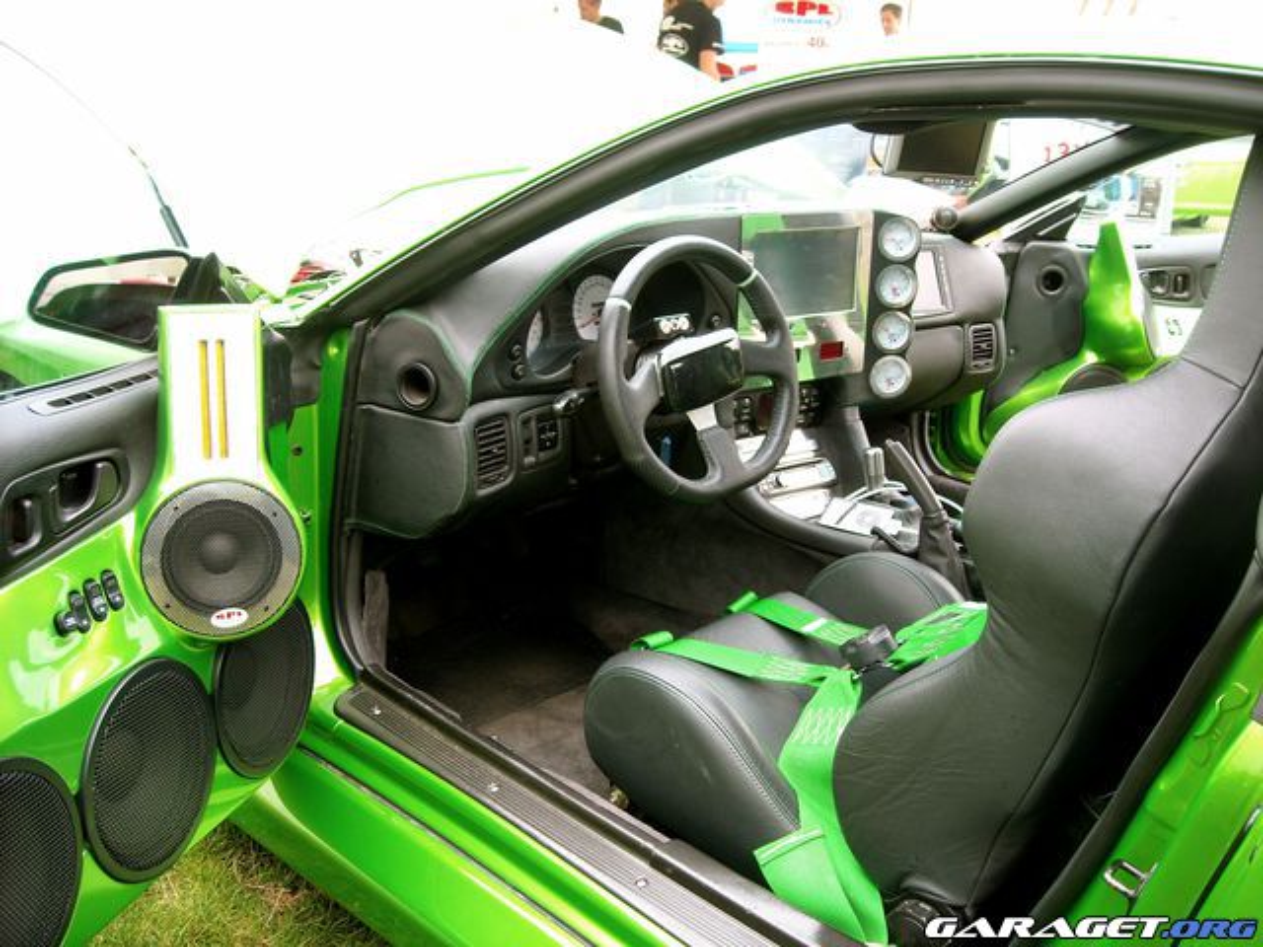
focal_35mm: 35
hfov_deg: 52.6
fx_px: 1277
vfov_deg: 40.7
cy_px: 474
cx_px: 632
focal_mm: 5.7
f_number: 2.8
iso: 64
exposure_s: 1/47
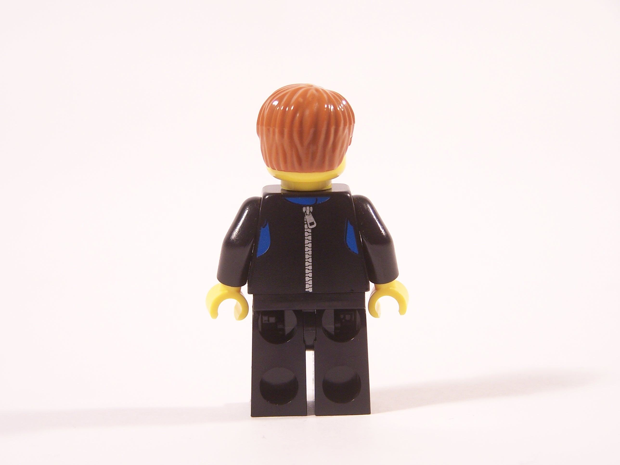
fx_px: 2096
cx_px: 310
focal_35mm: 117
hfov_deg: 16.8
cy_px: 232
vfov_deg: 12.7
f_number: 3.2
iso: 100
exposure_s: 1/15
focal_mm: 19.4
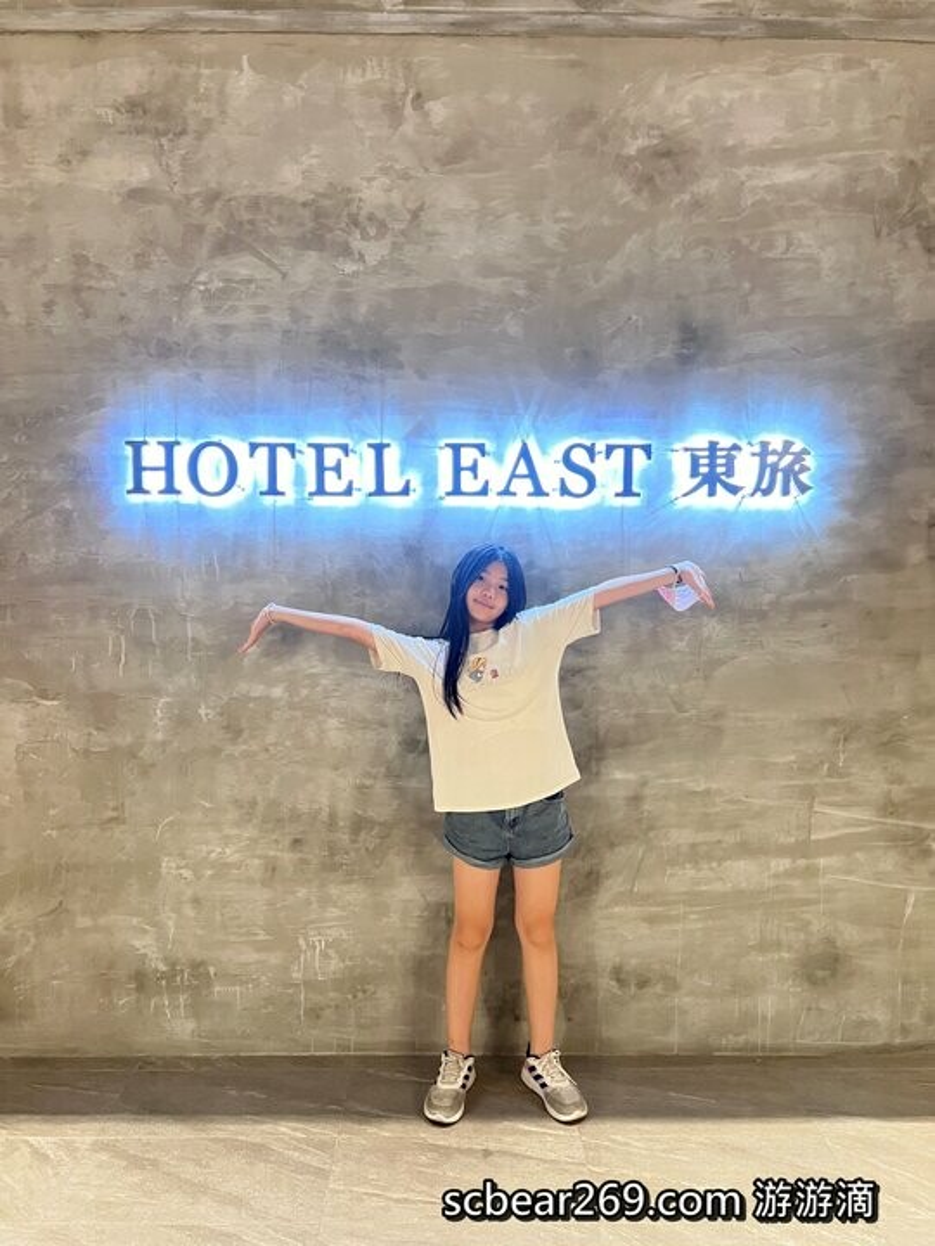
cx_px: 468
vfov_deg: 67.3
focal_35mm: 26
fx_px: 936
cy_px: 623
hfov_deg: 53.1
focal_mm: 5.7
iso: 500
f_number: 1.5
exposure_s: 1/40
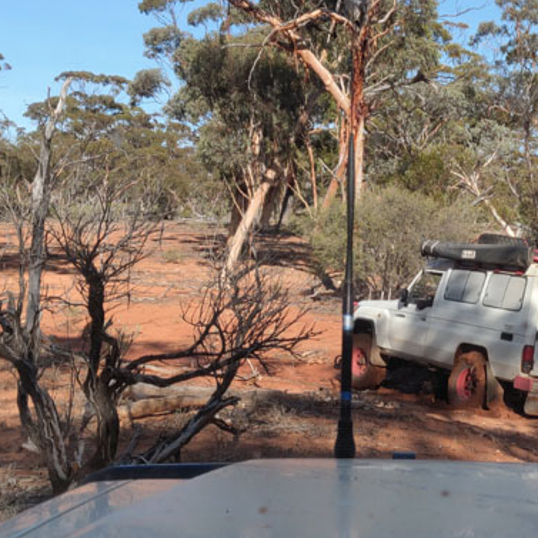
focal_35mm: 60
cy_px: 254
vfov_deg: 28.6
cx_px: 428
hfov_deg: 28.0
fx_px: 1055
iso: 100
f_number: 1.7
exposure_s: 1/998
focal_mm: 4.25
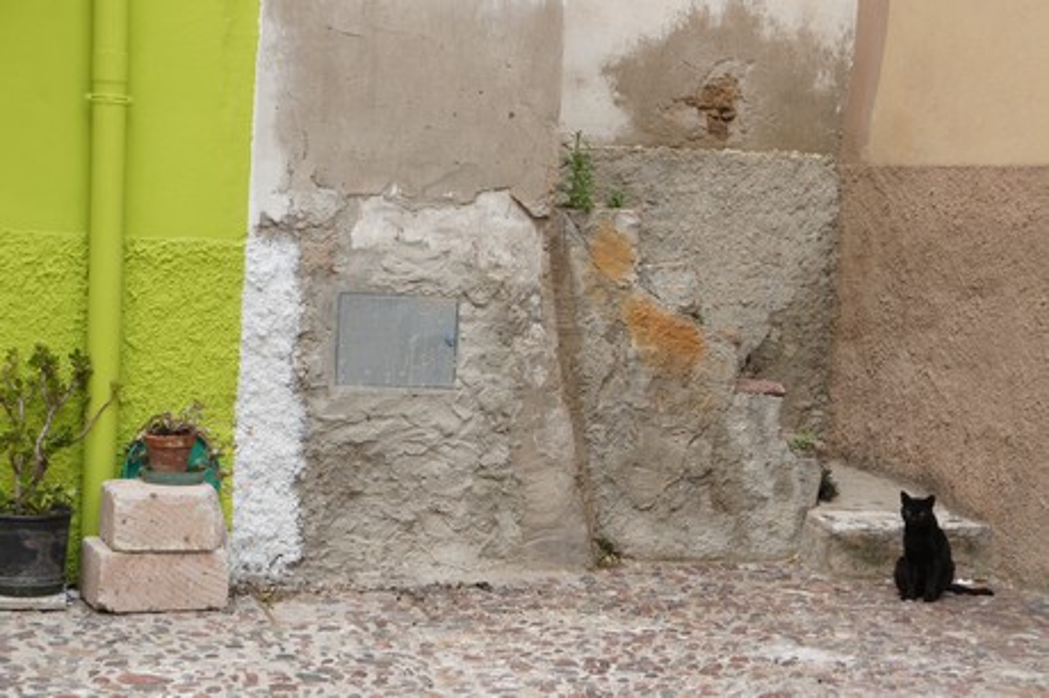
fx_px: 2402
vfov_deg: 16.5
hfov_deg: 24.6
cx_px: 524
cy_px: 349
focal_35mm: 82
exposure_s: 1/160
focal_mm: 55
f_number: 7.1
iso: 200
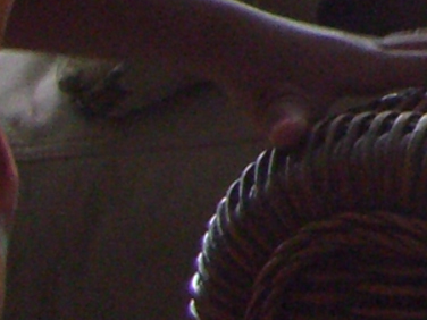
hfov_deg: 6.7
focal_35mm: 259
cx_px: 1426
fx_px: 3195
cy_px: -478
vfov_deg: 5.5
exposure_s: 1/100
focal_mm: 6.2
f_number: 2.7
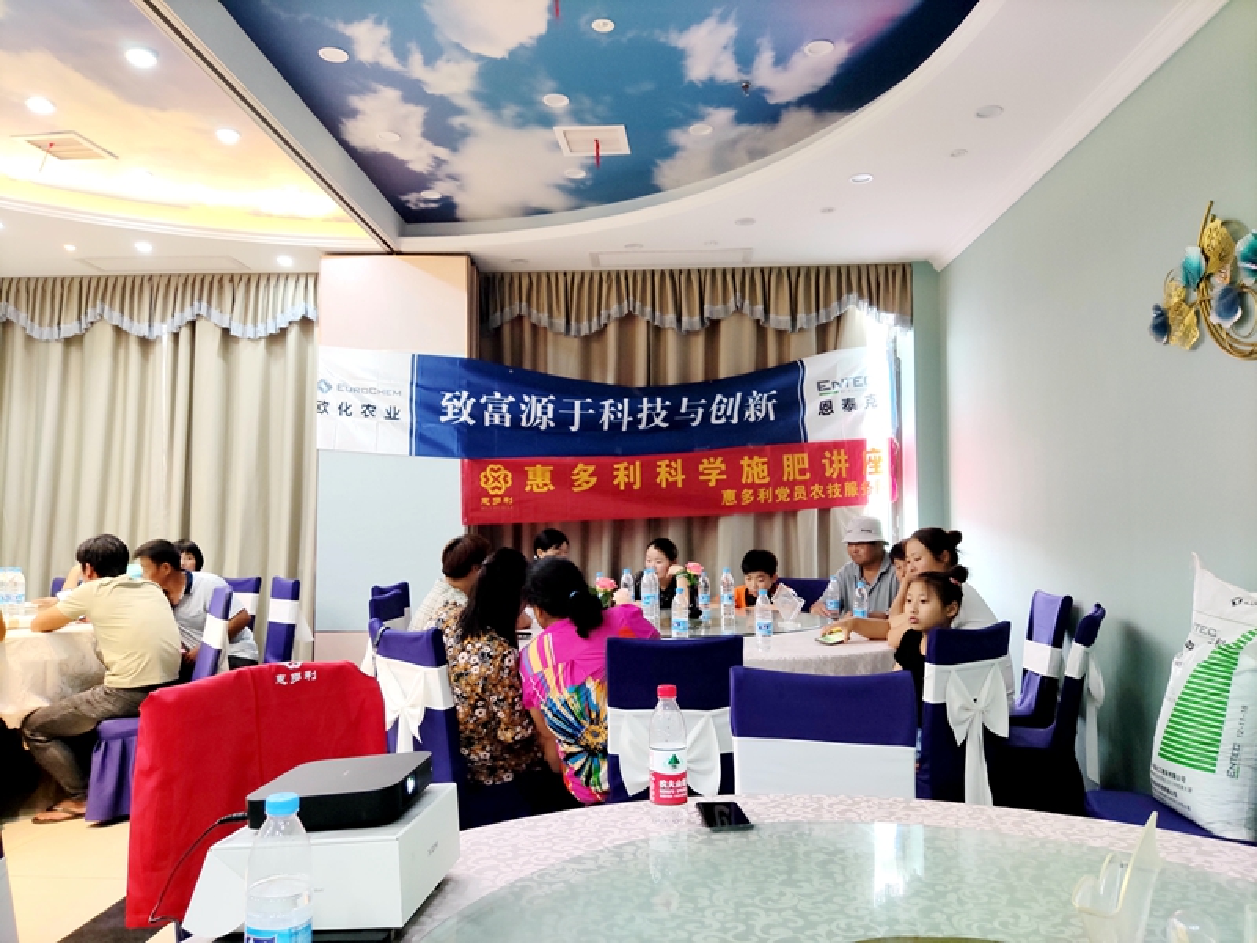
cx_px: 628
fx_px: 908
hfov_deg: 69.4
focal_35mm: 25
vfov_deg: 54.9
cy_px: 472
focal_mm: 4.71
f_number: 1.79
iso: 154
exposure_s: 1/50
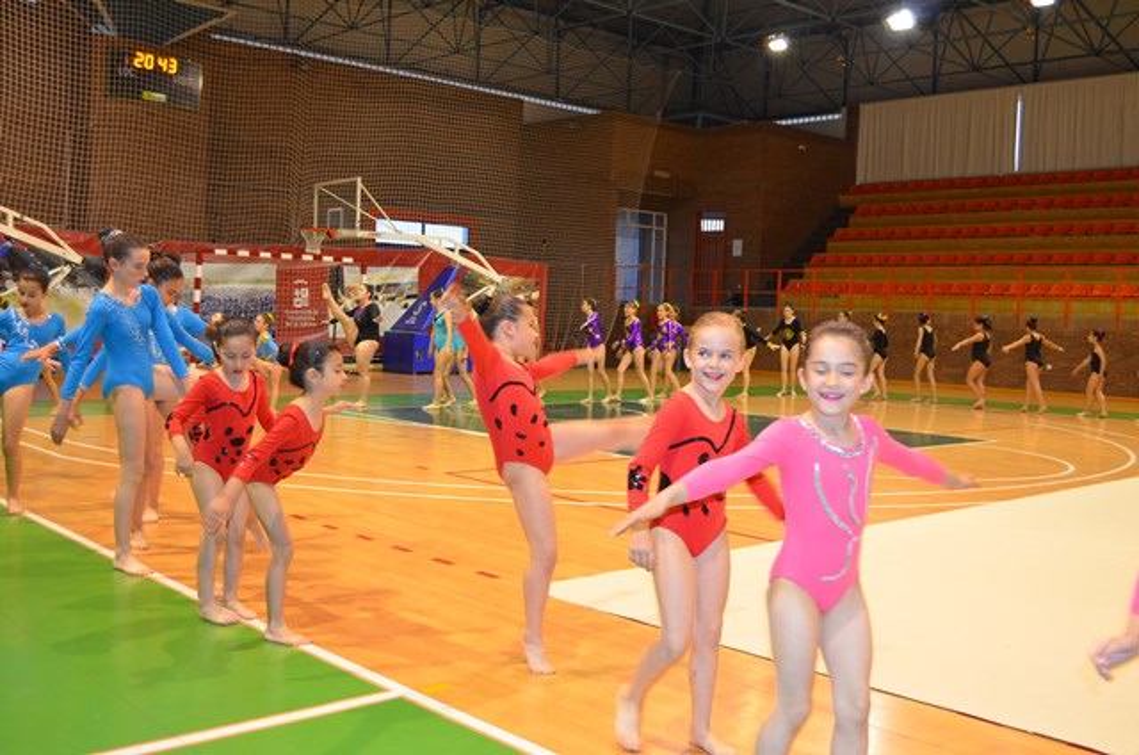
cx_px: 570
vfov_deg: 36.7
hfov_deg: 53.2
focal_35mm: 36
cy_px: 378
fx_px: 1137
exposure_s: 1/60
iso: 800
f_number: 3.8
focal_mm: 24
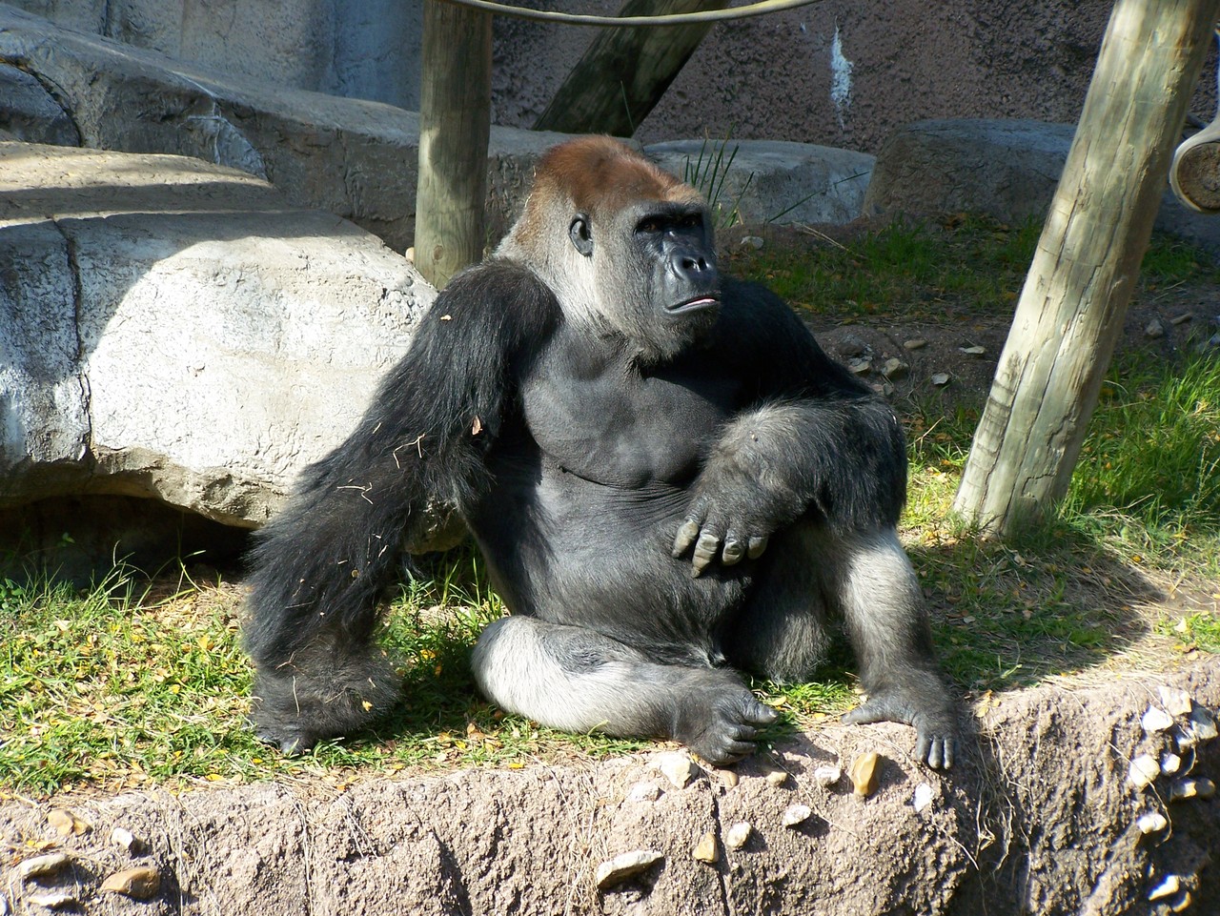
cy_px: 458
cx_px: 610
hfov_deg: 14.2
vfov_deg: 10.7
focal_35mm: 139
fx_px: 4901
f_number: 3.2
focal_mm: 23.1
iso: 100
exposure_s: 1/400
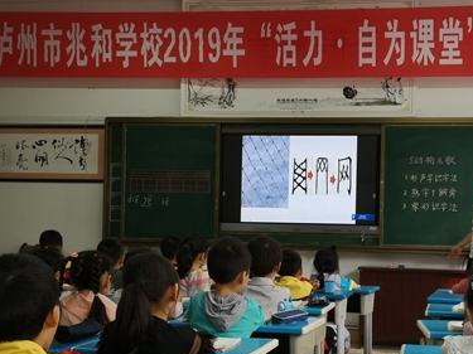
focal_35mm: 56
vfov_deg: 26.0
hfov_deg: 34.1
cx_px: 313
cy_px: 216
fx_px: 765
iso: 64
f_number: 1.8
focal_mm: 3.95
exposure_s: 1/50
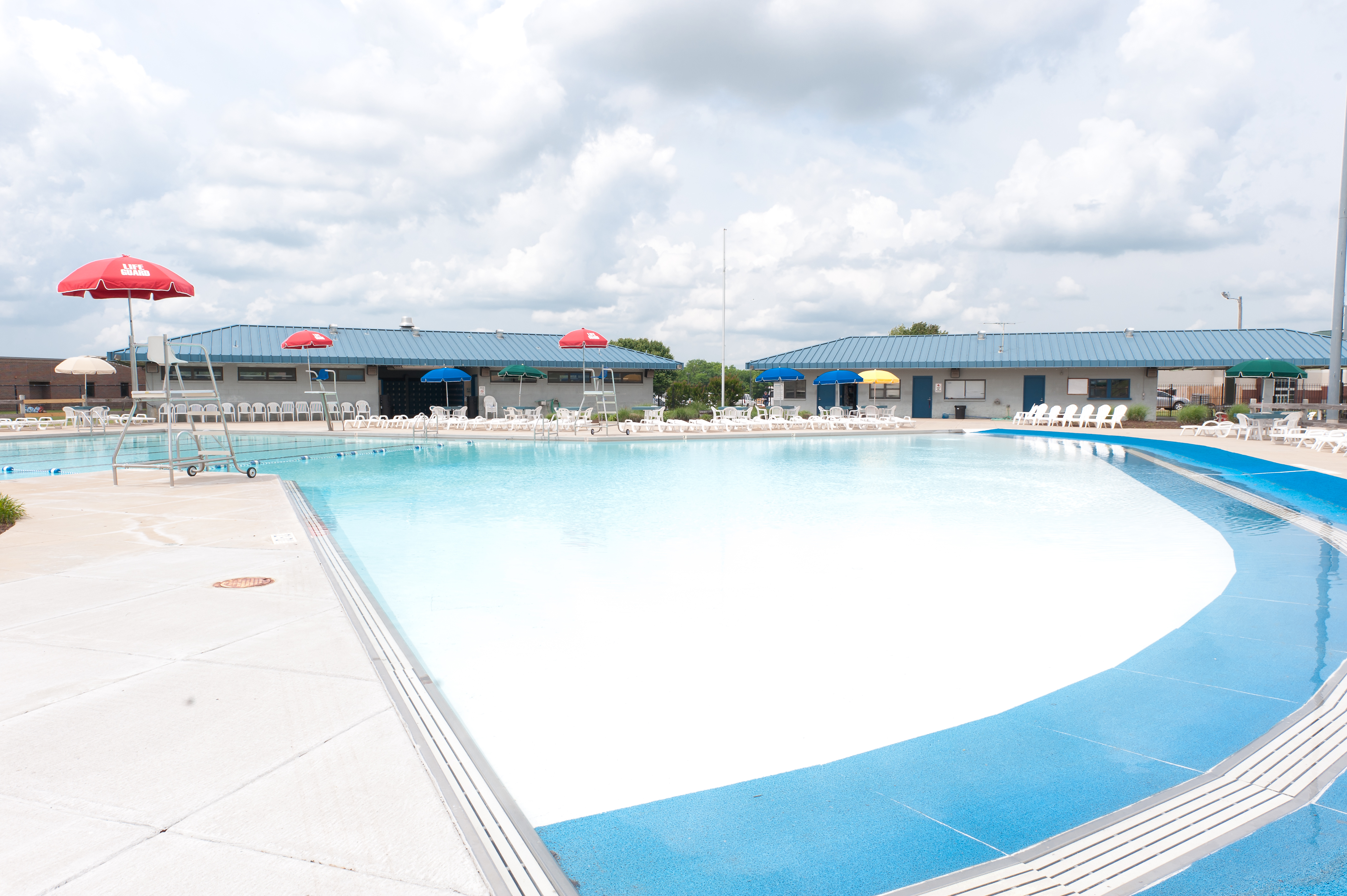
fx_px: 897
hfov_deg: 73.8
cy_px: 448
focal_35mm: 24
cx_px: 674
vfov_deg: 53.1
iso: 400
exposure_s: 1/320
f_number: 14
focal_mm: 24
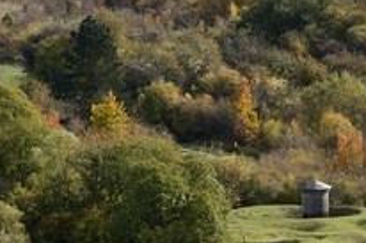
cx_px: 273
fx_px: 4145
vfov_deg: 3.4
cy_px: 243
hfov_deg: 5.1
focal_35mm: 408
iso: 200
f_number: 10
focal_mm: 200
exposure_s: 1/250
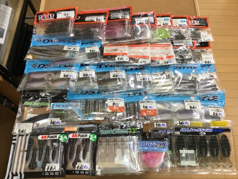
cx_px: 119
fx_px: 213
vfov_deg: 45.4
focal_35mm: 31
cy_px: 90
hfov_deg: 58.4
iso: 32
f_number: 2.4
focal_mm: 3.3
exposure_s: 1/40
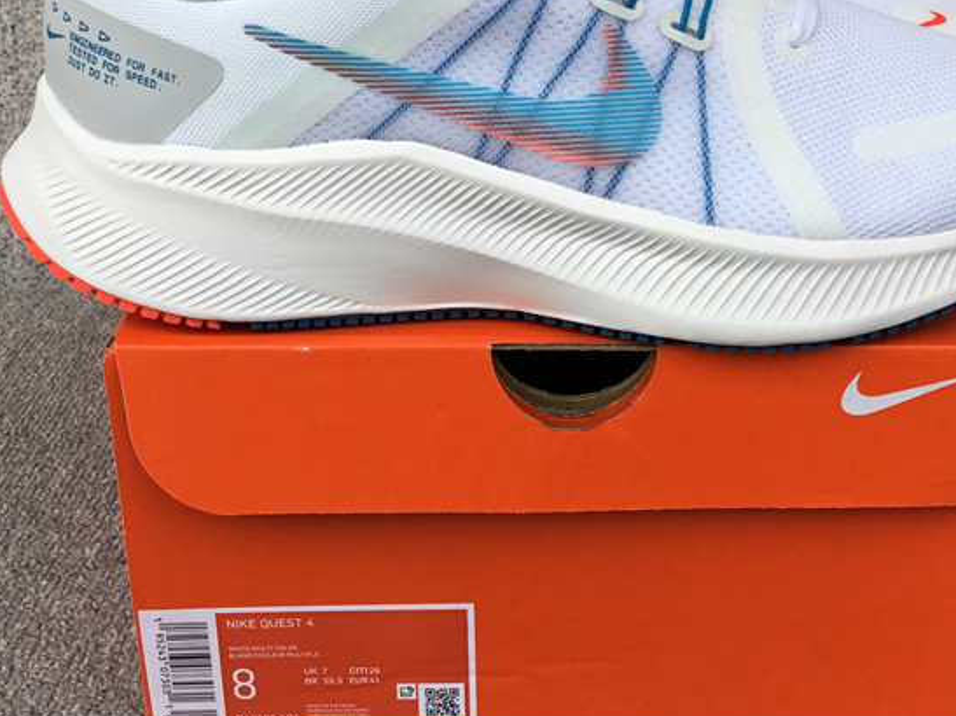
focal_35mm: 51
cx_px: 556
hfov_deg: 37.4
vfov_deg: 28.4
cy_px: 238
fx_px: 1408
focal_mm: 3.3
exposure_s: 1/129
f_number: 2.4
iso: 25
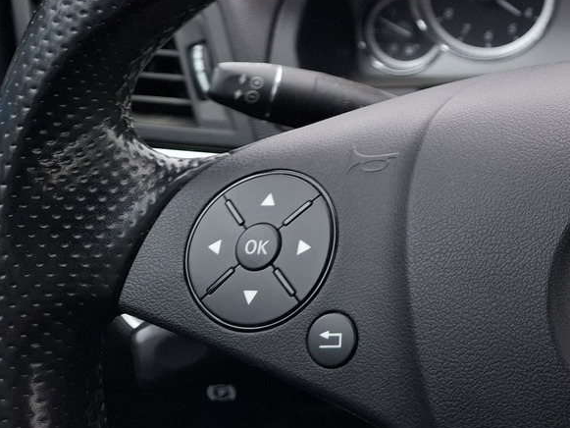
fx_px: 939
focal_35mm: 57
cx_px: 703
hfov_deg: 28.8
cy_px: -10
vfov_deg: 24.4
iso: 160
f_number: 1.8
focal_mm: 5.54
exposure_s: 1/100
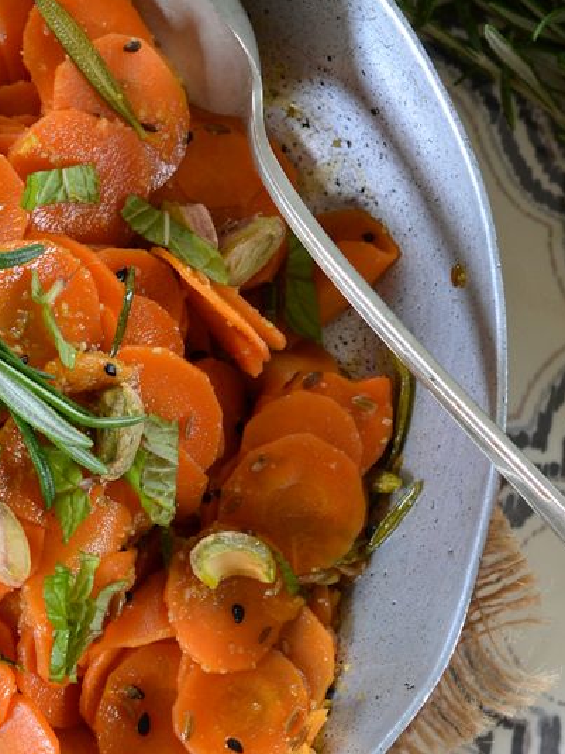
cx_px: -52
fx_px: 4420
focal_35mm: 203
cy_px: 421
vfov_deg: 9.7
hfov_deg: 7.3
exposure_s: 1/80
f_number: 4.5
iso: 400
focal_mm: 50
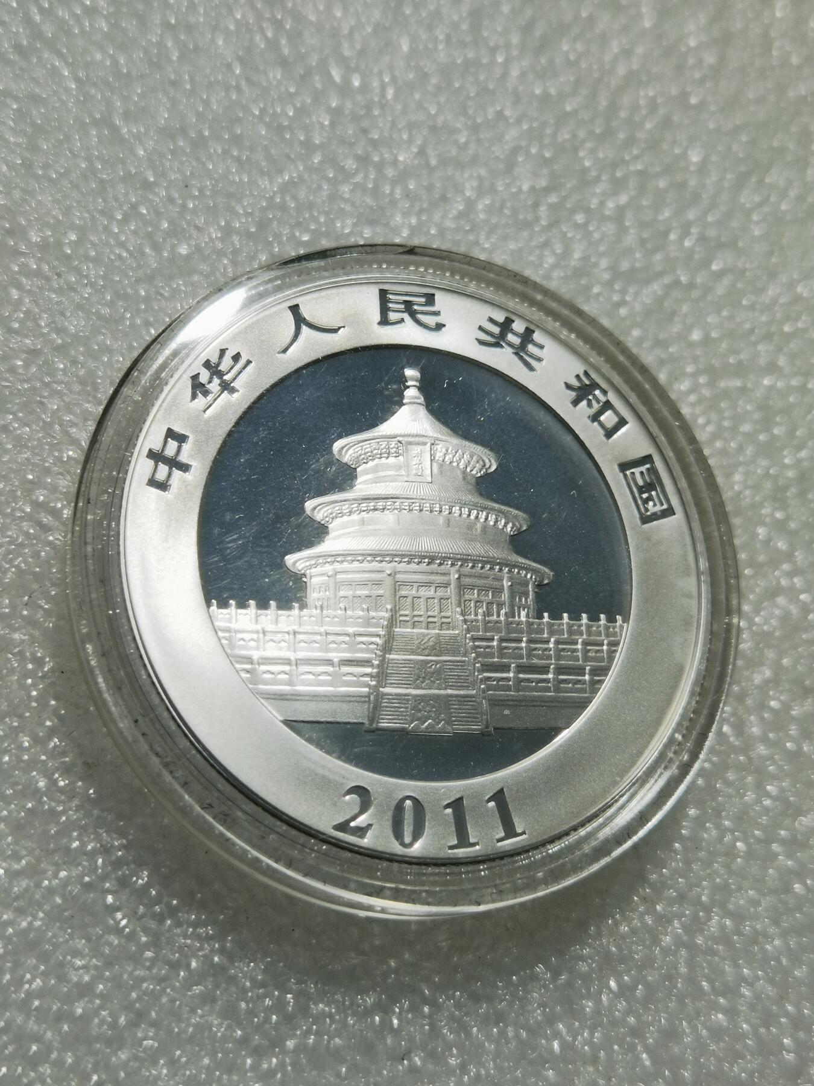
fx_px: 1756
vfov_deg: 34.3
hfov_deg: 26.1
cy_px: 543
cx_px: 407
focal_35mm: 56
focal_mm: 6.67
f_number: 1.9
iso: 50
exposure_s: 1/127
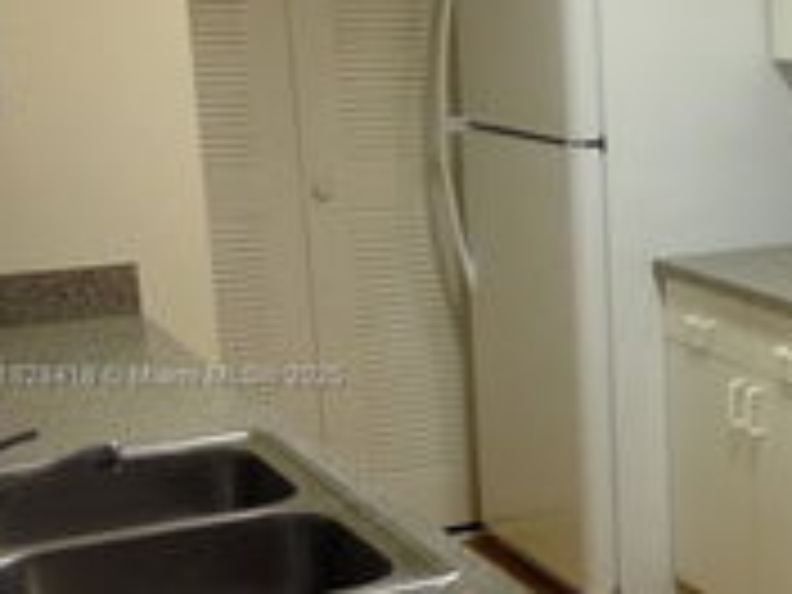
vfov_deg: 17.3
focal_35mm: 85
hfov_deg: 21.6
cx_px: 920
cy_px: 378
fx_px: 1945
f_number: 2.4
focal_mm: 4.28
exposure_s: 1/20
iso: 100
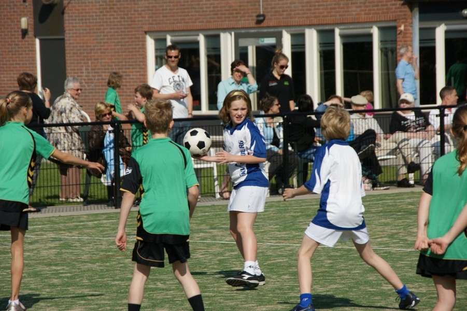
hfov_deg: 9.2
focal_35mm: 225
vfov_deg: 6.1
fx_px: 2918
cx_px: 234
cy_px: 156
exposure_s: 1/500
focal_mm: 150
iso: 100
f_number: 8
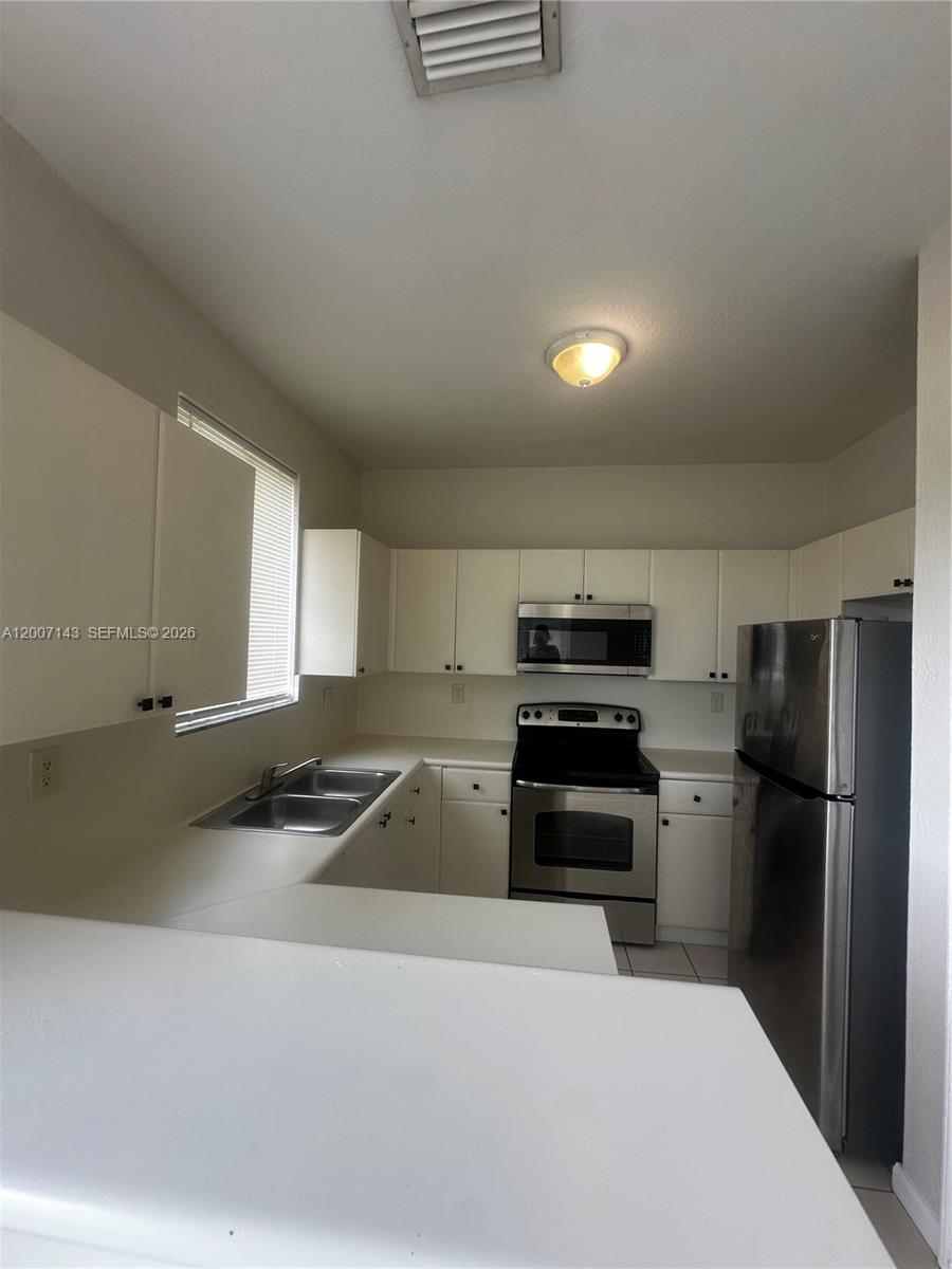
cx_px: 476
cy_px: 634
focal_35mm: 14
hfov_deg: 85.7
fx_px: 513
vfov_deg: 102.1
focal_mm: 2.22
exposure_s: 1/99
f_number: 2.2
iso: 125
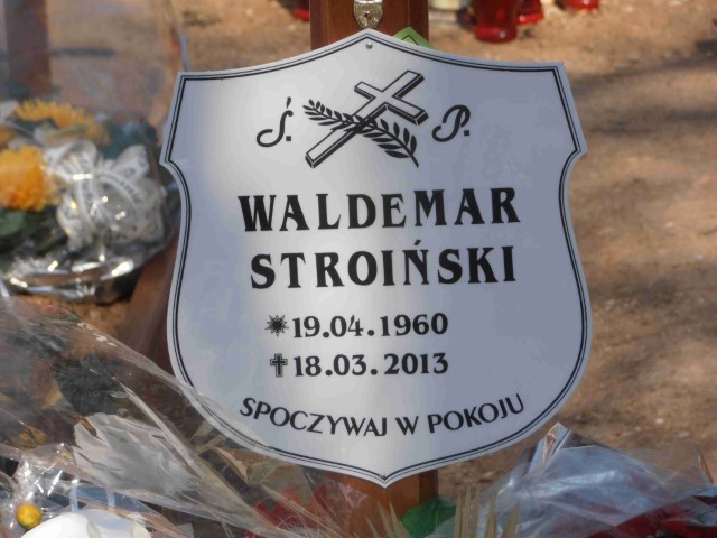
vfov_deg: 8.9
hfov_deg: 11.9
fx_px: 3438
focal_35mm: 166
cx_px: 358
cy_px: 269
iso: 80
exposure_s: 1/400
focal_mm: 29.44
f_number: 5.9
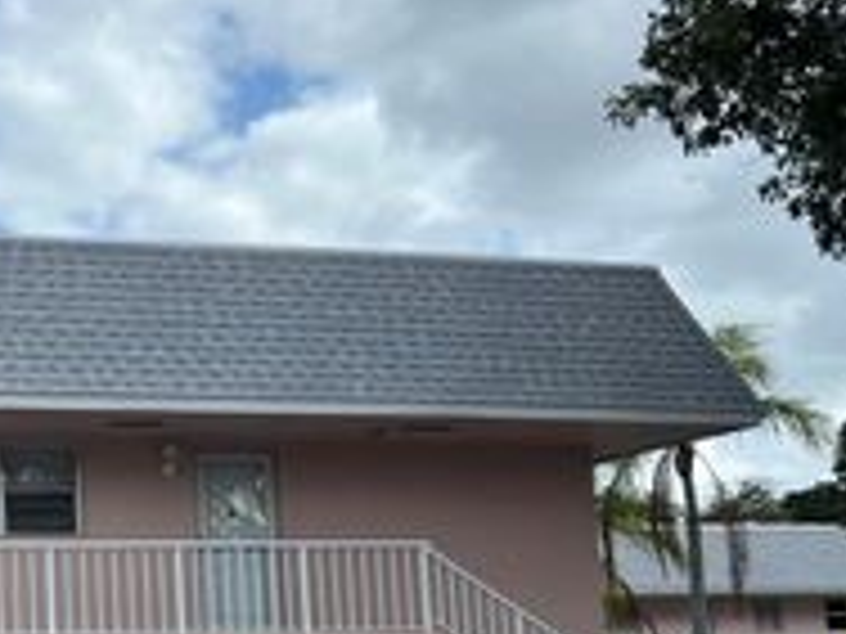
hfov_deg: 26.0
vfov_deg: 21.0
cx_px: -81
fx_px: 1686
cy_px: 533
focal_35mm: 69
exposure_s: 1/3257
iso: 50
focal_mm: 5.7
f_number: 1.5
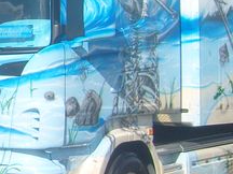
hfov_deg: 13.9
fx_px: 848
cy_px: 41
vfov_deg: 11.7
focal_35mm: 126
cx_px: -190
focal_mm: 7.3
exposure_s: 1/320
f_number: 7
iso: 100
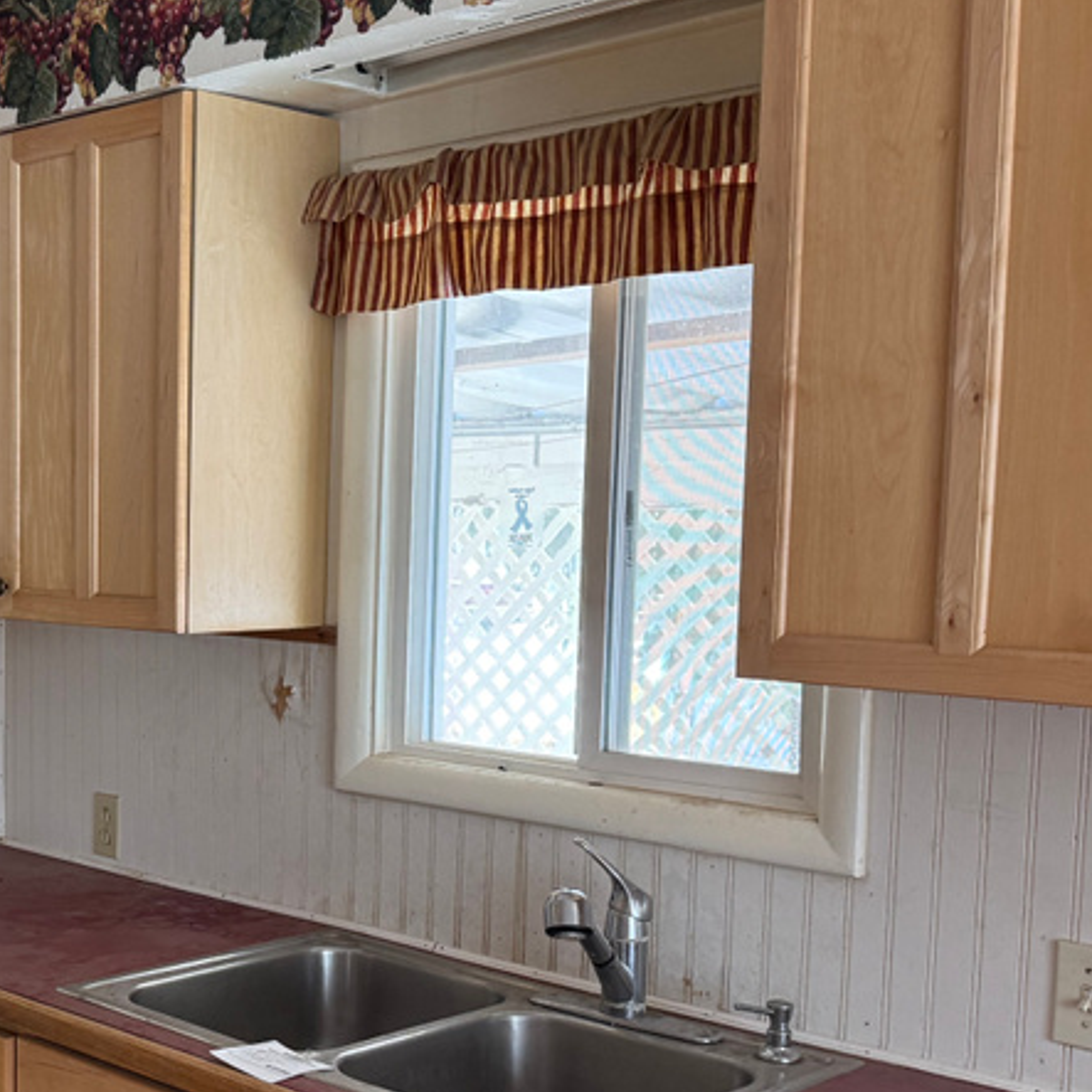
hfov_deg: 32.6
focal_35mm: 49
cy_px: 656
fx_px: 1749
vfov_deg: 34.6
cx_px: 71
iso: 200
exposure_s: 1/98
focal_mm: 6.76
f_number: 1.78
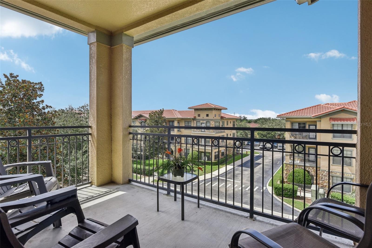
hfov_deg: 90.0
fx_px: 186
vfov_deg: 67.4
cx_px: 186
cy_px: 124
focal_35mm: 18
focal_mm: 18
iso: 400
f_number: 10
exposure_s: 1/800
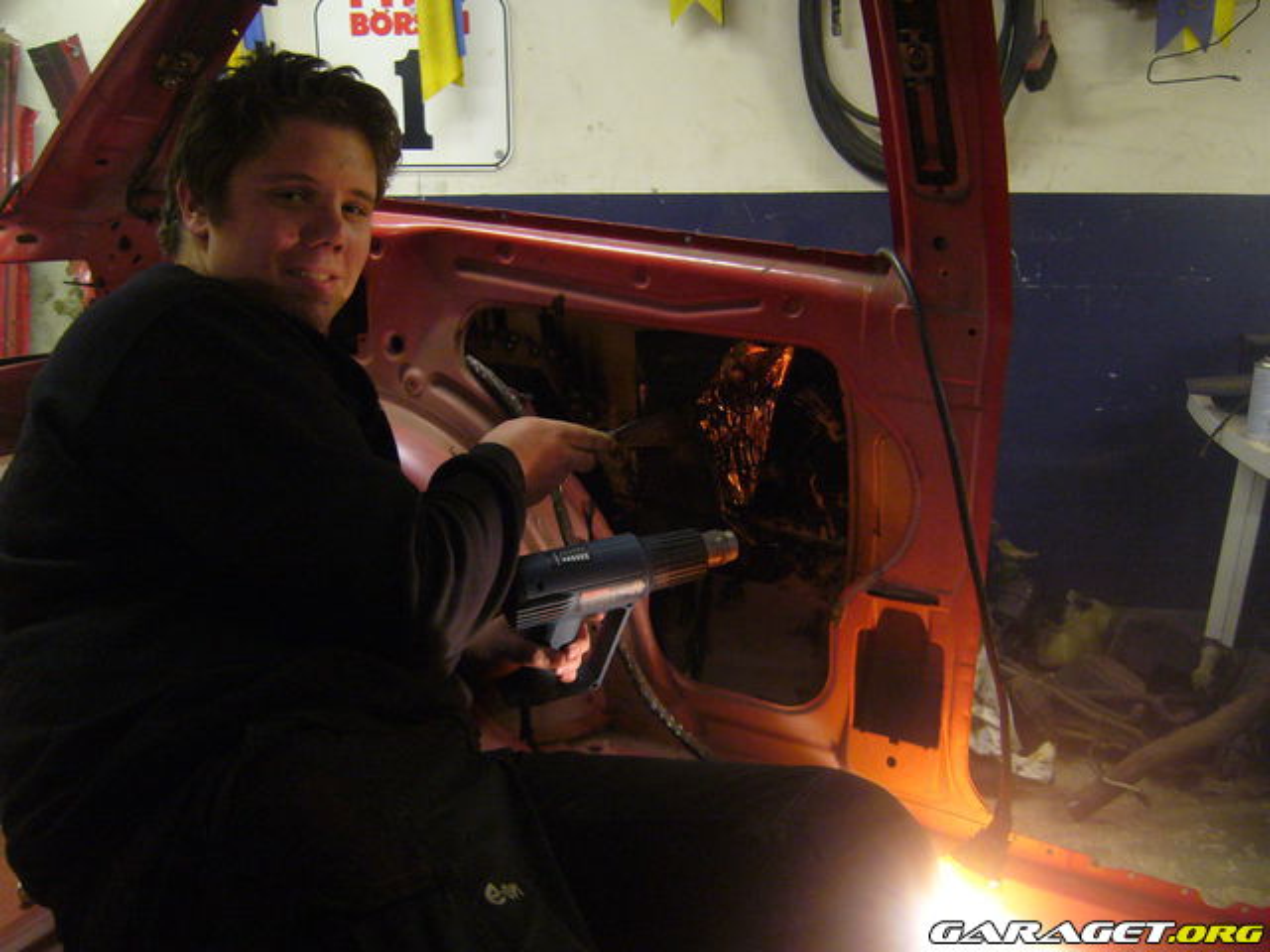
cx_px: 635
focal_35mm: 35
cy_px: 476
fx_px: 1284
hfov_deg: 52.6
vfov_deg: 40.7
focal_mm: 5.8
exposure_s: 1/8
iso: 200
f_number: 2.8
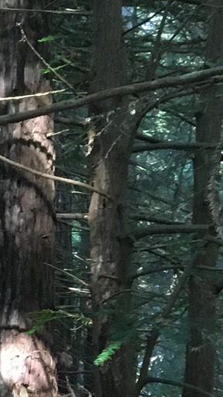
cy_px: 423
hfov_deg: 8.1
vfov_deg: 16.8
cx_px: -479
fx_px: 1303
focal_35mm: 124
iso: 160
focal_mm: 4.15
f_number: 2.2
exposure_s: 1/30
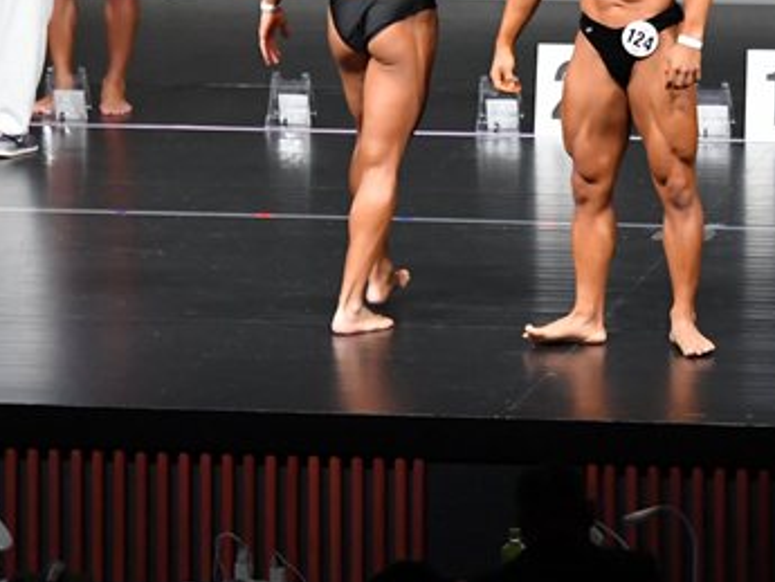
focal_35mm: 395
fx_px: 8847
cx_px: 421
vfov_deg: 3.8
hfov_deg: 5.0
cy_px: 11
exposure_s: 1/400
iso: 5000
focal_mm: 122
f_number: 5.6
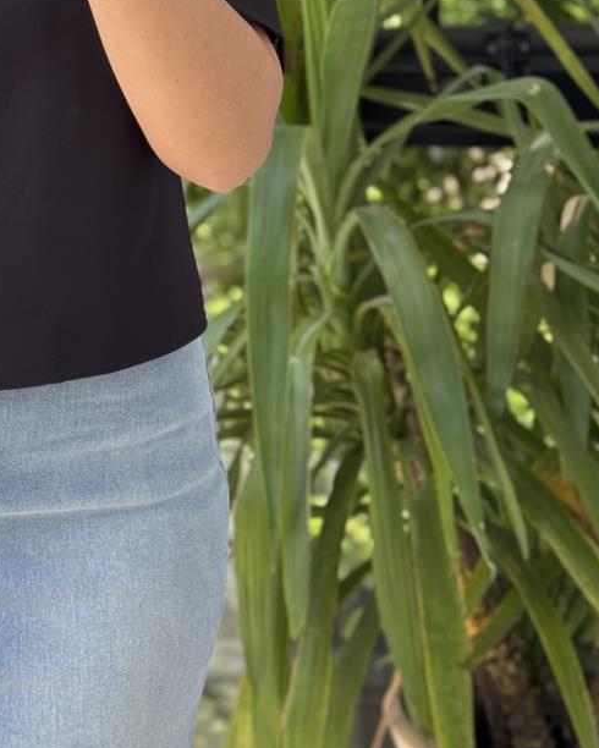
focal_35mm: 102
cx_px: 37
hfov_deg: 14.9
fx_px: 2259
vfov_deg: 18.4
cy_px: 24
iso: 64
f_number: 1.78
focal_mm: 6.76
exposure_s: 1/134
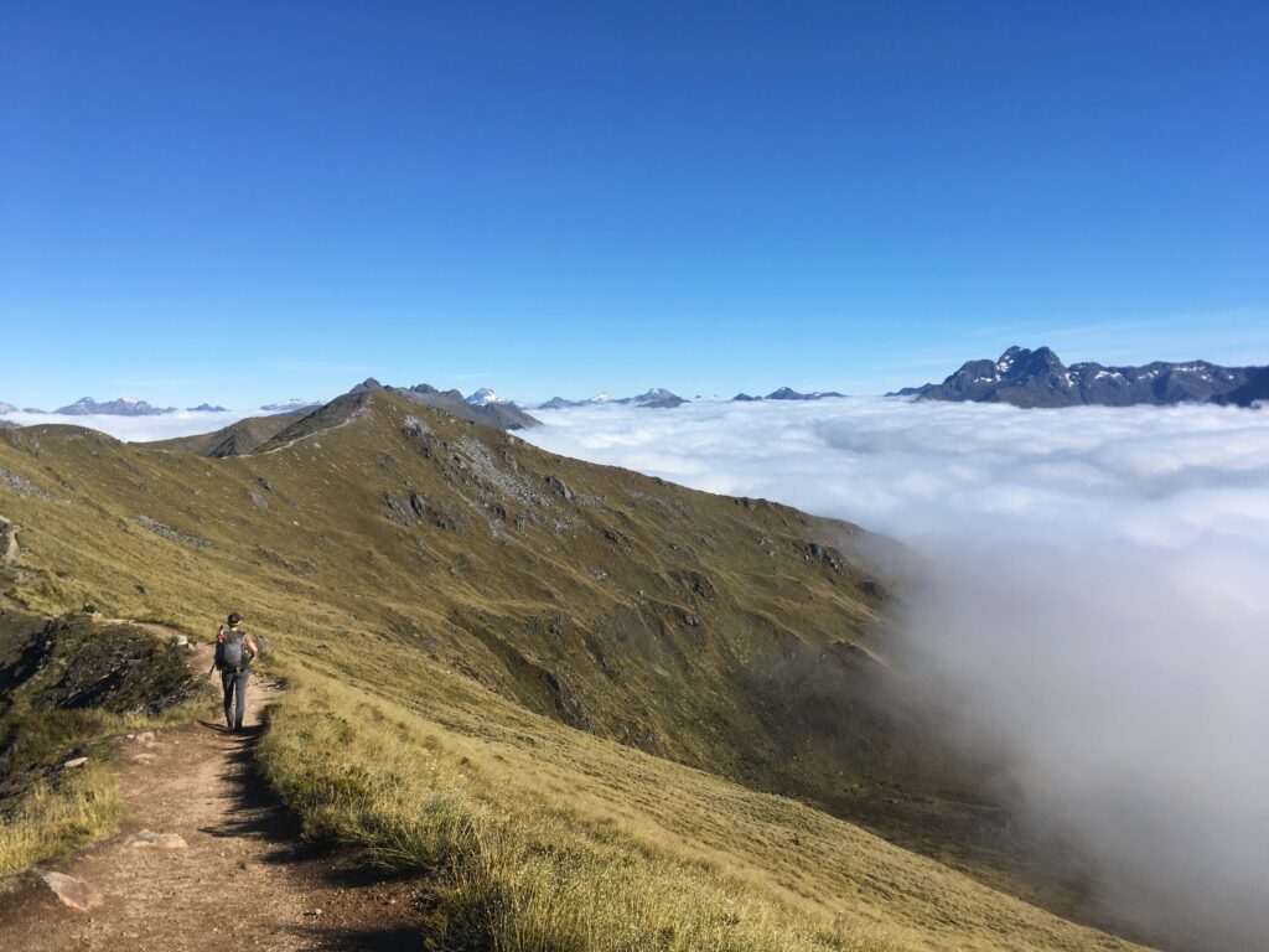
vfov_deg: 48.2
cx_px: 634
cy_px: 476
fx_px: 1063
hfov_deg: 61.7
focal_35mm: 29
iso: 25
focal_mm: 4.15
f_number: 2.2
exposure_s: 1/2564
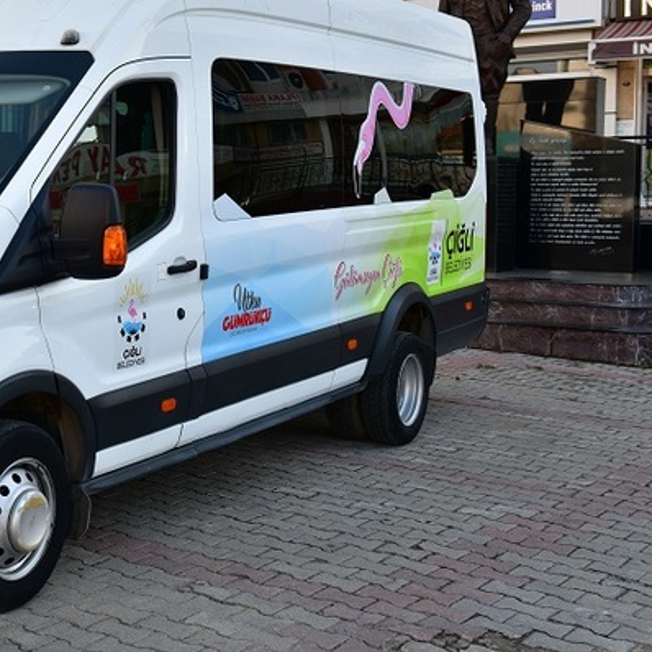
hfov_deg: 28.1
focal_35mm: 58
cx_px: 25
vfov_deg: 29.4
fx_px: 1236
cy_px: 248
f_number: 8
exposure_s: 1/200
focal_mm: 34
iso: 250
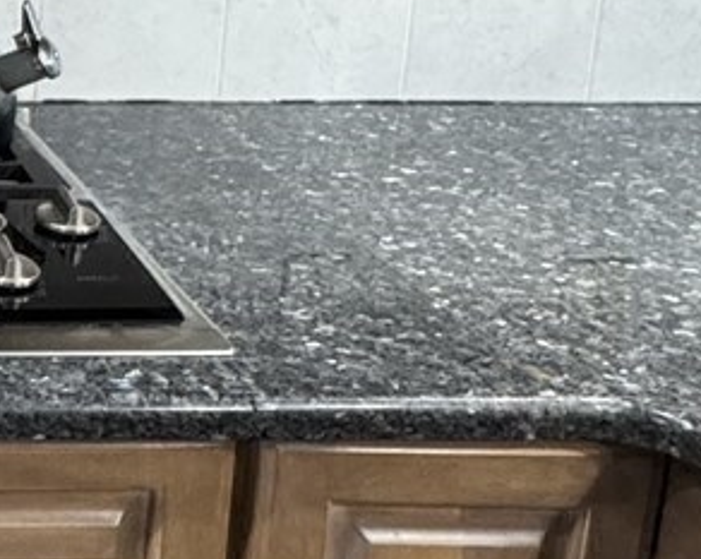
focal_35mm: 72
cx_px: -435
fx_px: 1492
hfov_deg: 21.0
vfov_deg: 20.2
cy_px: -62
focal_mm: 2.22
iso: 400
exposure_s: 1/60
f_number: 2.2
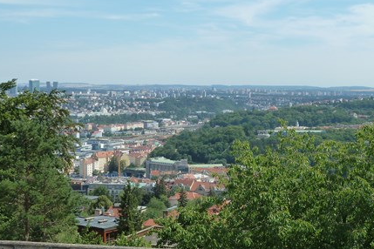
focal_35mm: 64
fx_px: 665
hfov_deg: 31.2
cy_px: 122
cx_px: 249
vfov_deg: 21.2
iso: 125
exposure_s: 1/400
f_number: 5
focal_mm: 7.3
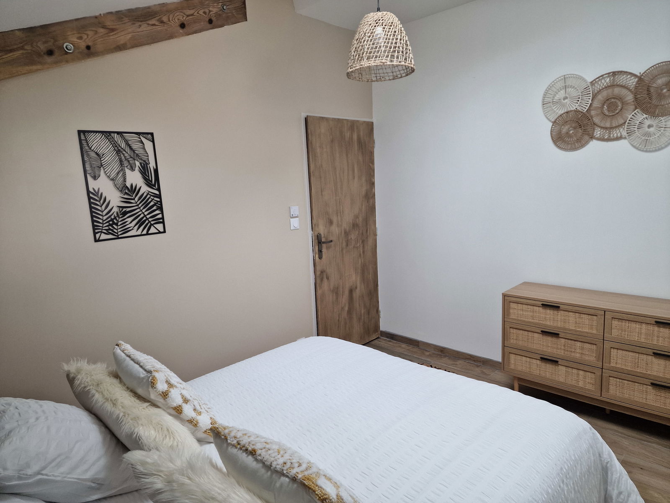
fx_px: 445
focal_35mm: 23
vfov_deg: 58.9
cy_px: 252
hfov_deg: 73.9
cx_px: 335
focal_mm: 6.4
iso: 200
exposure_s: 1/180
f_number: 1.8
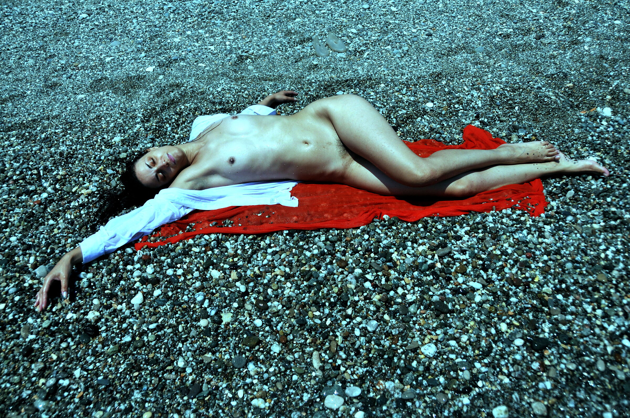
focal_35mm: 30
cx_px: 315
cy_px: 209
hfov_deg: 62.0
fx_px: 524
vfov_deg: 43.5
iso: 200
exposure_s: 1/6400
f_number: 4
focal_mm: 20
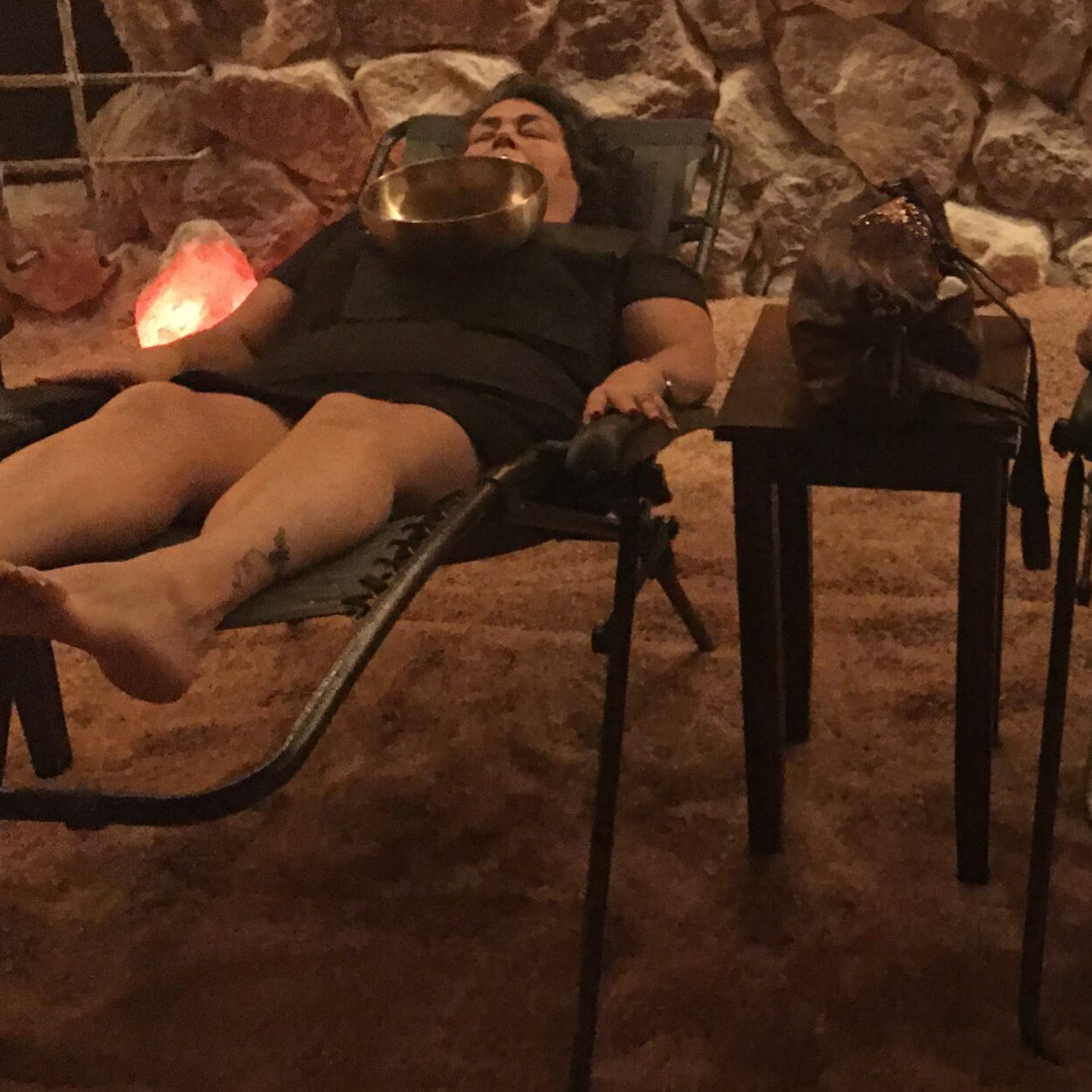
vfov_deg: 32.1
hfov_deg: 31.0
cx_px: 943
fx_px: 1892
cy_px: 431
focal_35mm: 53
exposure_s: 1/4
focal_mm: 4.15
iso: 250
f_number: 2.2
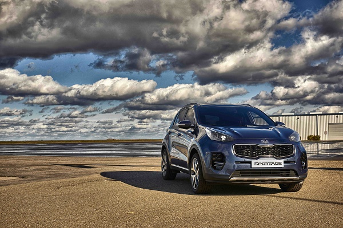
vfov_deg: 26.0
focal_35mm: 52
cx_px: 172
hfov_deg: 38.2
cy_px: 114
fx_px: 495
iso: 125
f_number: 5
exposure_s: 1/1600
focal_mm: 52
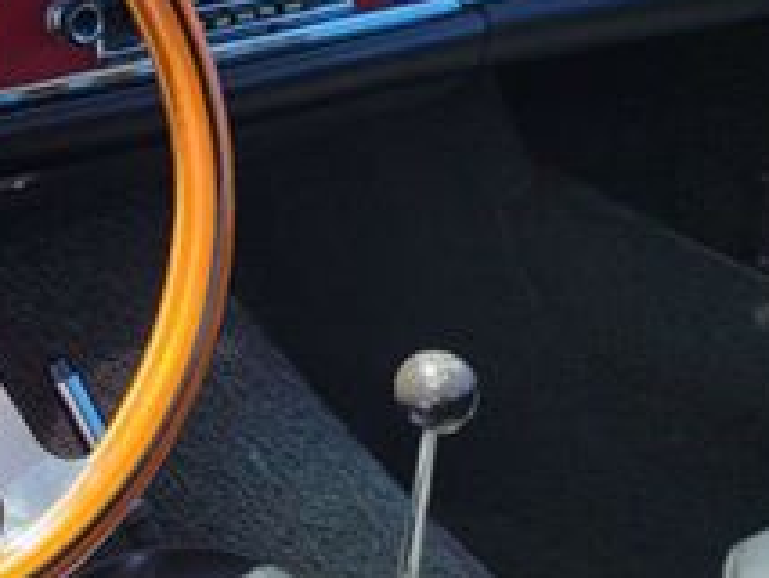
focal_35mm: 72
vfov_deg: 20.0
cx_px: -47
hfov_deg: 25.3
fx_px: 1600
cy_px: 36
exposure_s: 1/208
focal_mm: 6.7
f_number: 1.8
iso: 16
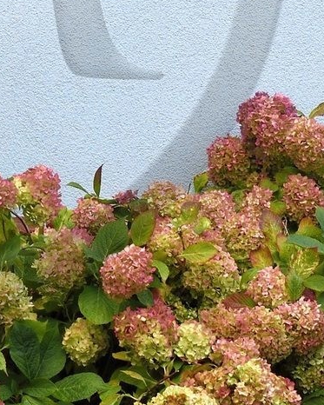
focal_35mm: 242
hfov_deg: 6.3
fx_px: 2900
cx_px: -120
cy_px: -80
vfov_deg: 7.9
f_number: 7.1
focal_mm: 50
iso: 800
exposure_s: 1/100
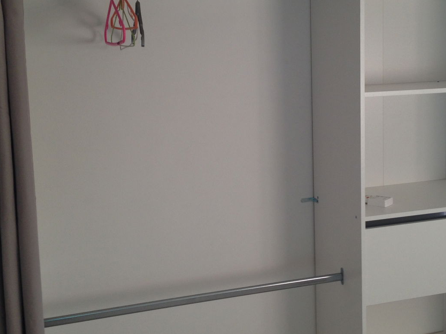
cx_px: 278
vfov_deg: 28.5
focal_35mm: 51
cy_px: 140
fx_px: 657
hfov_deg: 37.3
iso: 50
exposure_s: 1/60
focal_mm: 4.12
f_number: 2.4
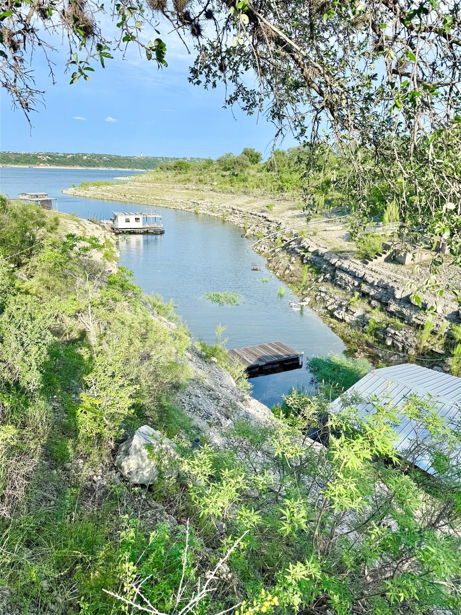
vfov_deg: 71.6
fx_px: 426
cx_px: 230
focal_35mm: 24
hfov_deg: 56.8
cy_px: 308
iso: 80
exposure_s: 1/3096
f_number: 1.78
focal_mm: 6.76
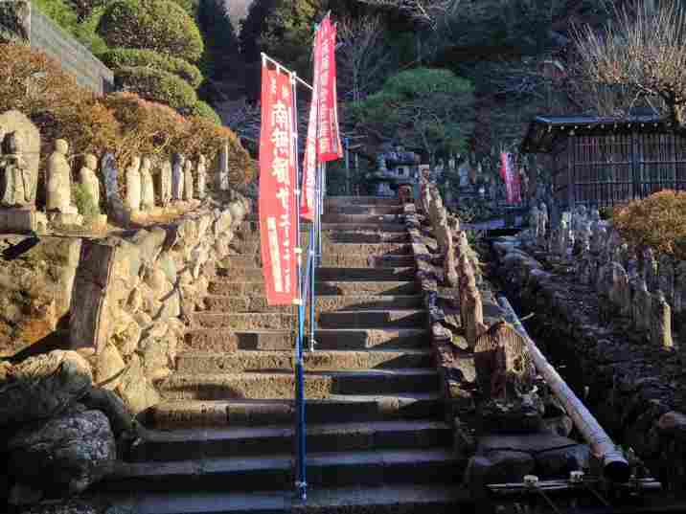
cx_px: 343
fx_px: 694
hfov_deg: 52.6
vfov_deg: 40.7
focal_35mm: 35
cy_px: 257
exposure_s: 1/188
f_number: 2.4
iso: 50
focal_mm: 4.28
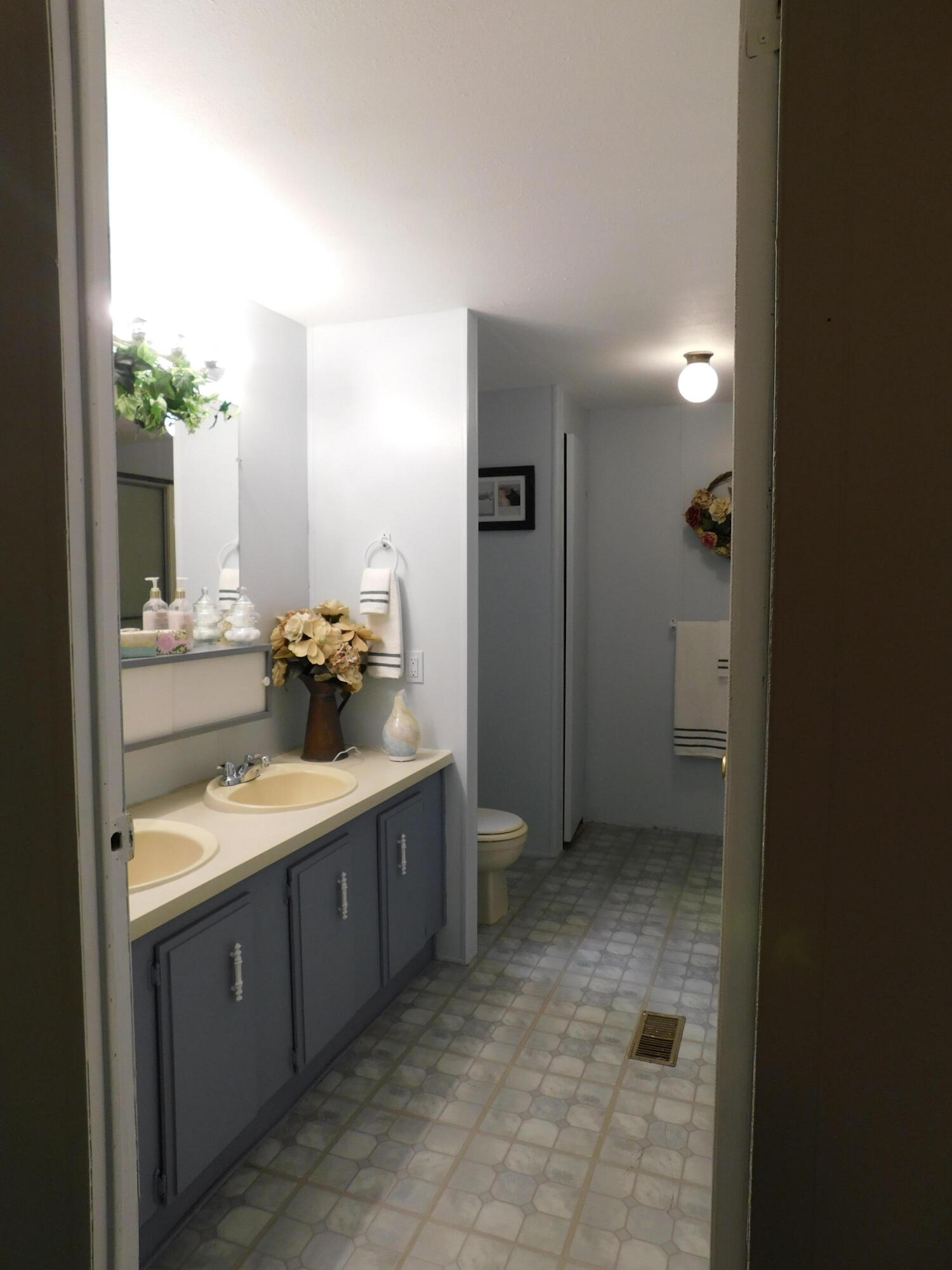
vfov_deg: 73.9
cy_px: 635
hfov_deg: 58.9
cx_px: 476
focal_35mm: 23
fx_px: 843
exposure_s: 1/40
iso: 125
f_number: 3
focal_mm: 4
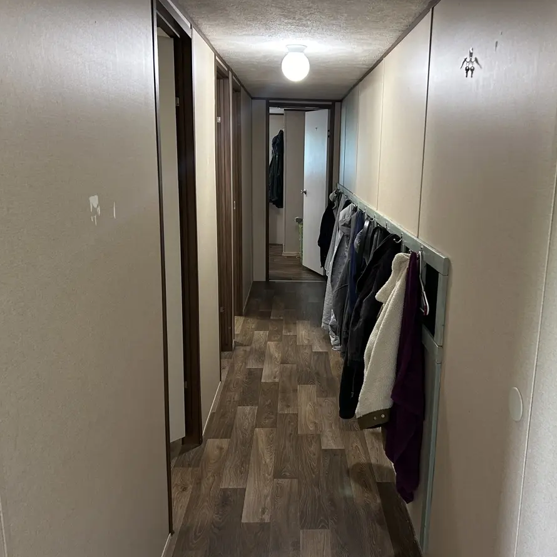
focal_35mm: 31
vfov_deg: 52.5
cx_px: 318
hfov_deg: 52.4
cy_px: 280
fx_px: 564
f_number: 1.5
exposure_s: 1/60
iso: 200
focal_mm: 5.7
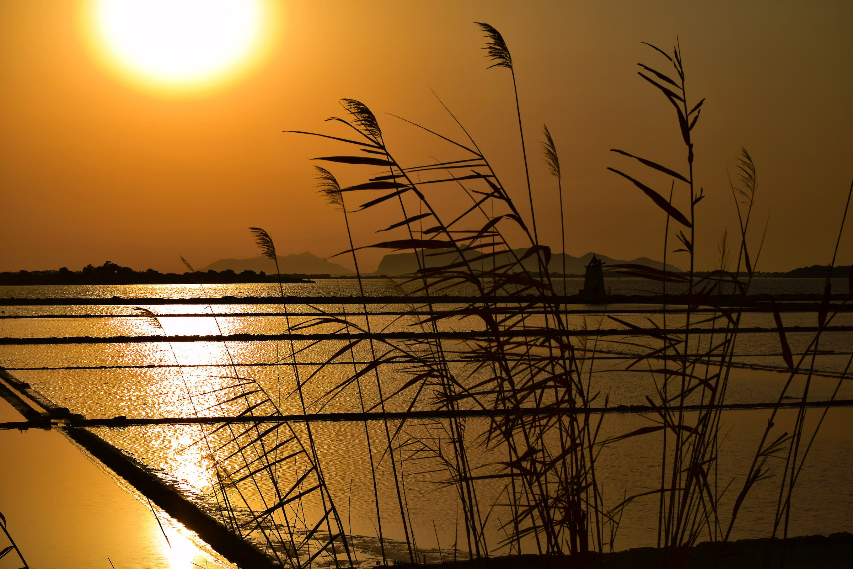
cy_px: 284
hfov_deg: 29.9
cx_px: 426
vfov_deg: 20.2
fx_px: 1599
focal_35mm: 68
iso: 320
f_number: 10
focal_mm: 45
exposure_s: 1/1600
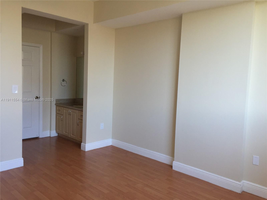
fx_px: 224
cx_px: 134
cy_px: 100
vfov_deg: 48.2
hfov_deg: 61.7
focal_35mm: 29
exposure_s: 1/120
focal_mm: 4.15
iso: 50
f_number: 2.2
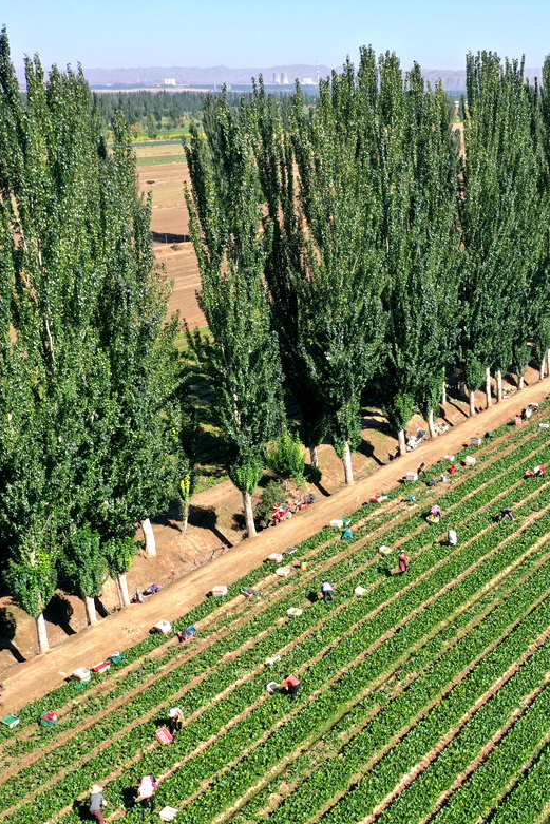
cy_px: 419
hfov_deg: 29.9
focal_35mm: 43
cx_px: 491
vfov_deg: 45.4
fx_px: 985
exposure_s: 1/500
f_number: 5.6
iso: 100
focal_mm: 10.26
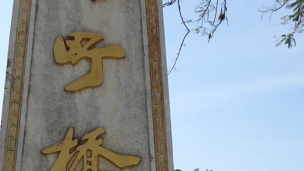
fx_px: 596
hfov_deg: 28.5
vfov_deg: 16.0
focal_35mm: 74
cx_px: 118
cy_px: 163
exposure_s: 1/1300
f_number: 3.3
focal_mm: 4.3
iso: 100
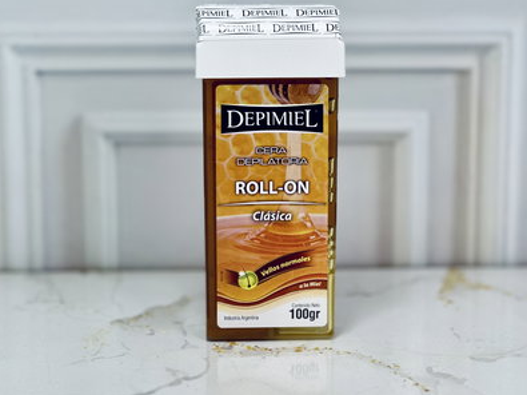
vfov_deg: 14.2
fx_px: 1583
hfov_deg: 18.9
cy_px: 222
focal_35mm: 104
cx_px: 261
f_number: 2.8
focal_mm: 9
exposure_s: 1/100
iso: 125
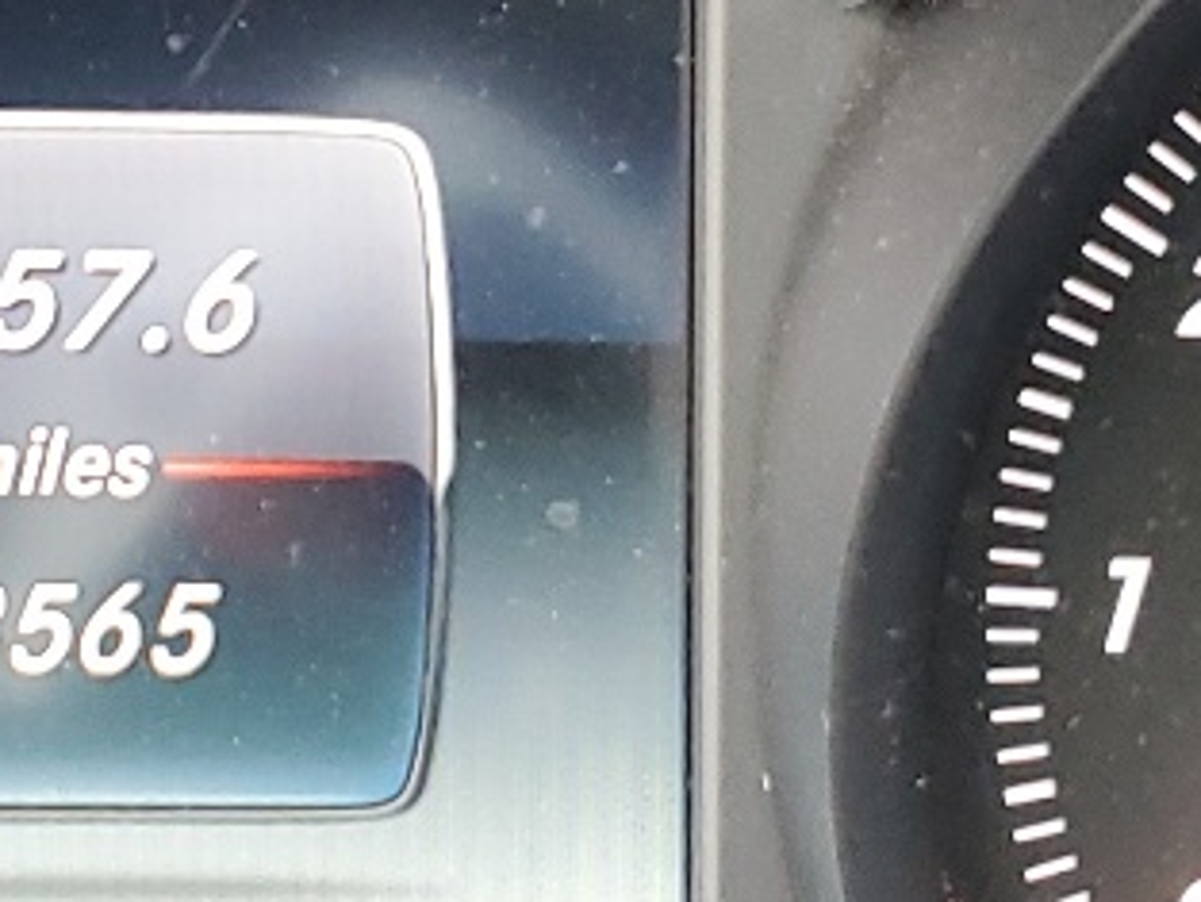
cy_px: 154
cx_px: 12
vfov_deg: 11.1
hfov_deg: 14.6
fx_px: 4616
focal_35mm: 133
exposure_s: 1/60.2
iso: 184
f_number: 1.5
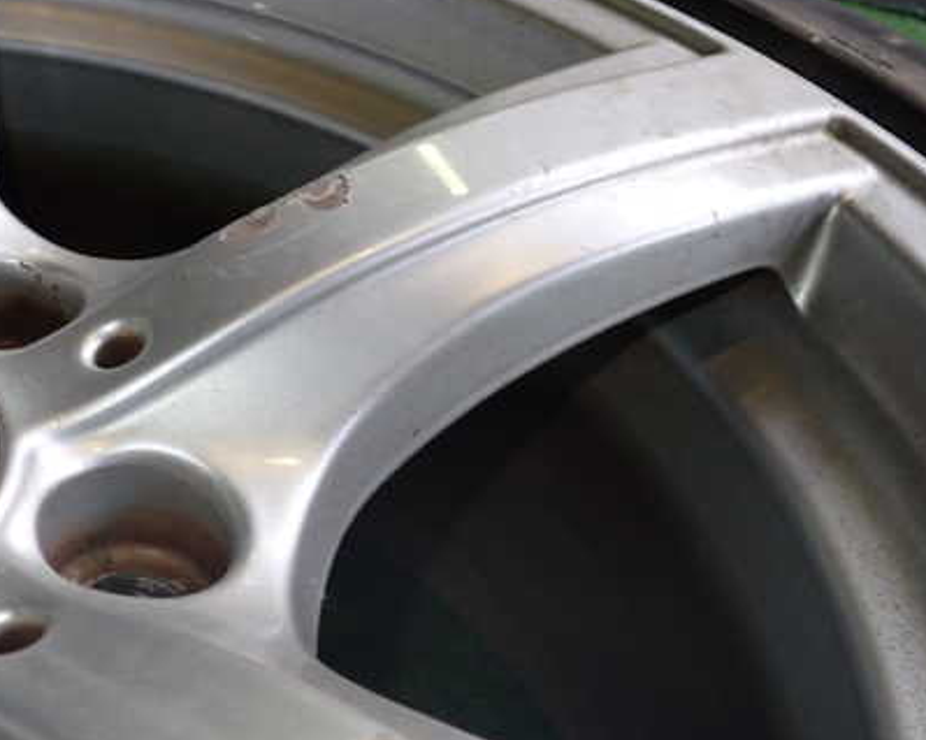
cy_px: 376
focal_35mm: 44
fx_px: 1206
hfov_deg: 41.7
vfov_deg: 34.1
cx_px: 348
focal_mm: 5.4
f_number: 6.3
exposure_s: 1/30
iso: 200
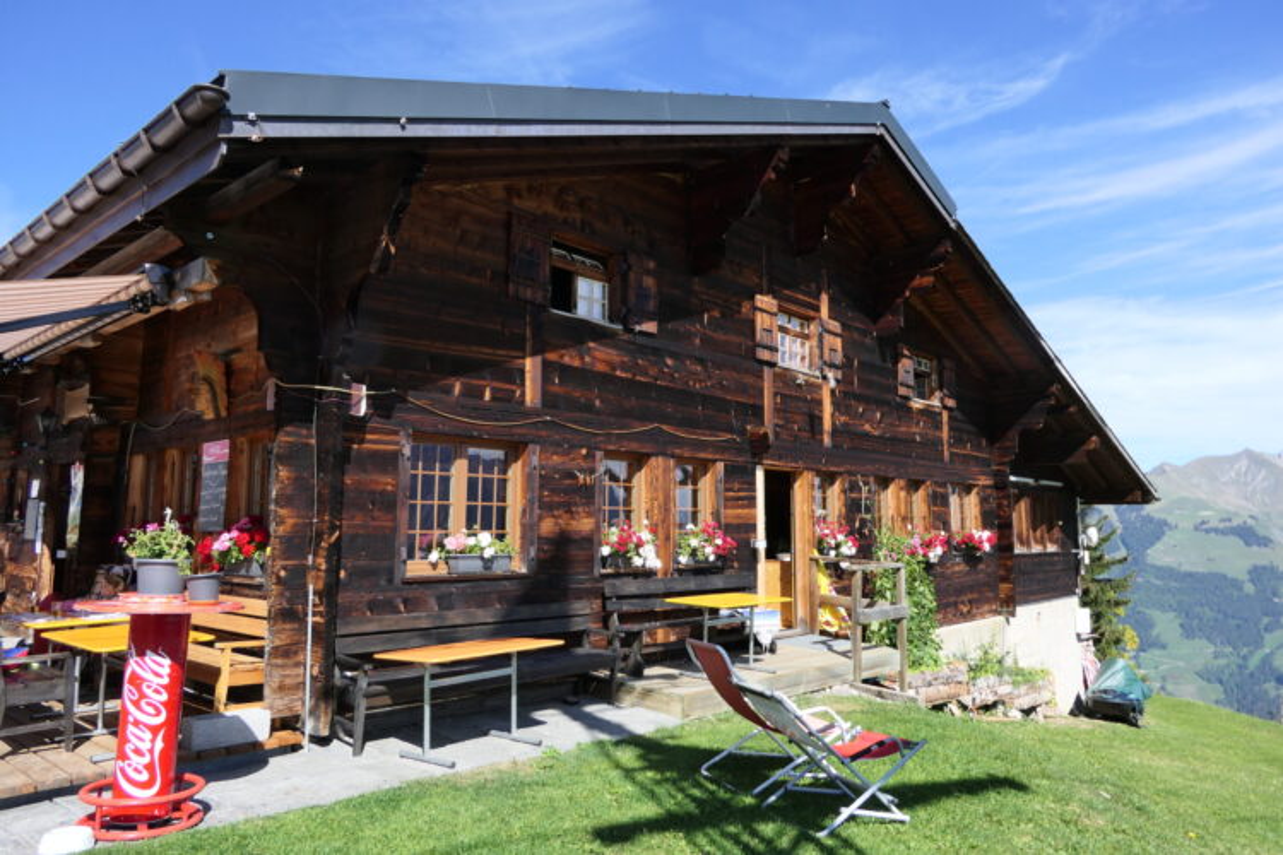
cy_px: 428
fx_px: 855
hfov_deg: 73.7
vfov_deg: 53.1
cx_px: 642
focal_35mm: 24
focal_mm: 8.8
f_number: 4
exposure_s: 1/500
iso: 125
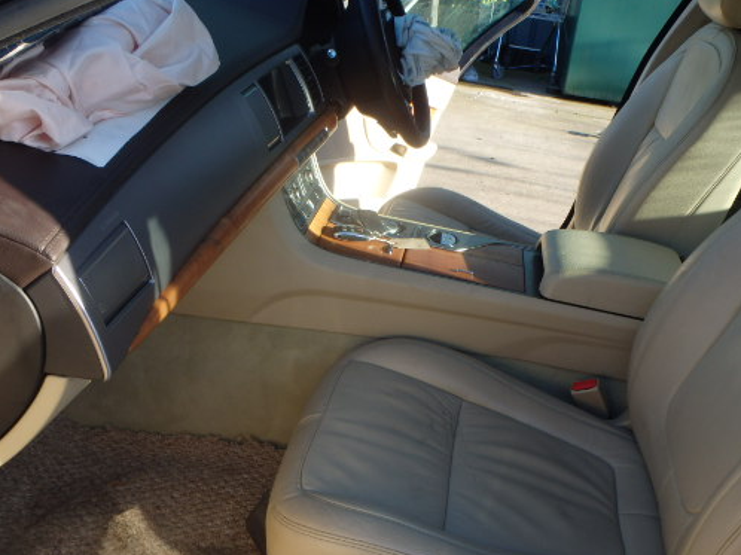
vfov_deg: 39.6
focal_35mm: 36
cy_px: 311
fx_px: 770
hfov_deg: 51.1
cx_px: 440
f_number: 3.9
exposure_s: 1/160
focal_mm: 5
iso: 125
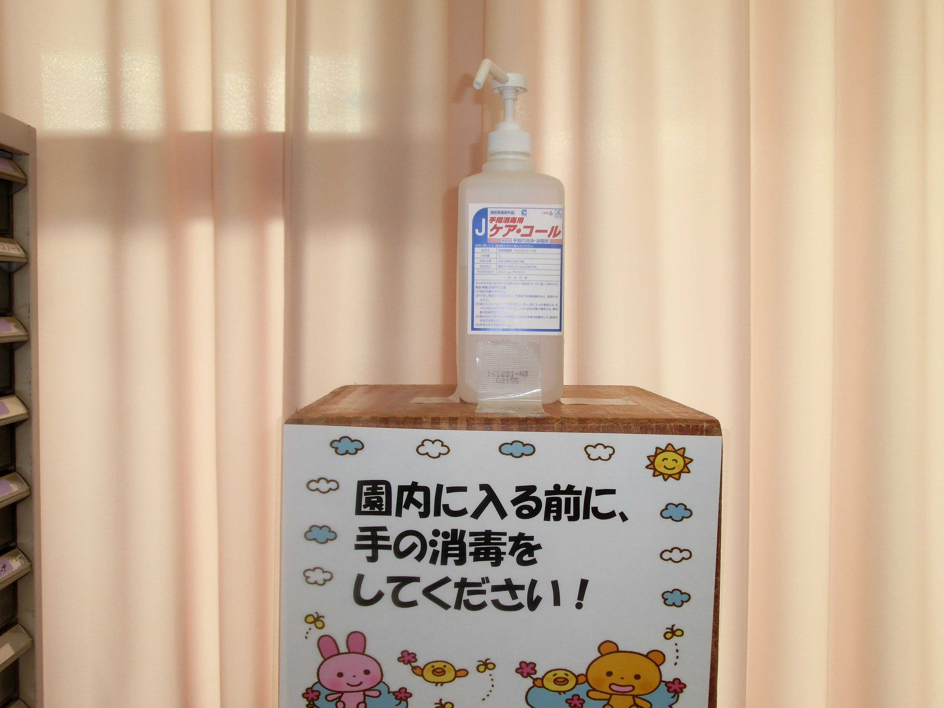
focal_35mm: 37
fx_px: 1009
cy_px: 354
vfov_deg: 38.7
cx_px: 472
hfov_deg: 50.1
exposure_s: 1/60
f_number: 3.9
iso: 100
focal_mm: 6.61
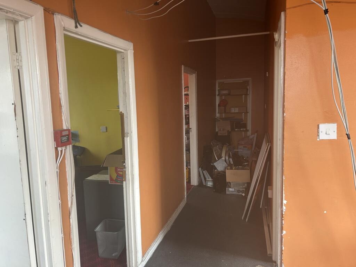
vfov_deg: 53.1
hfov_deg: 67.3
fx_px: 267
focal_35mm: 26
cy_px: 134
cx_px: 178
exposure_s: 1/121
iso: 80
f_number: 1.5
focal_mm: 5.7
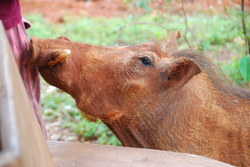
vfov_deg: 7.7
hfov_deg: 11.4
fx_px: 1251
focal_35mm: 180
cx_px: 125
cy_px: 84
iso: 250
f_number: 5.6
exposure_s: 1/60
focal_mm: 120
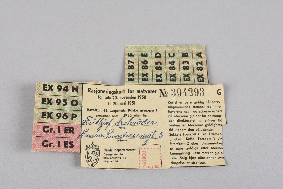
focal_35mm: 60
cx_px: 142
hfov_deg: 33.4
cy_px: 94
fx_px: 472
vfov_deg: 22.6
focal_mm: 40
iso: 100
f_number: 11
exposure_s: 1/125
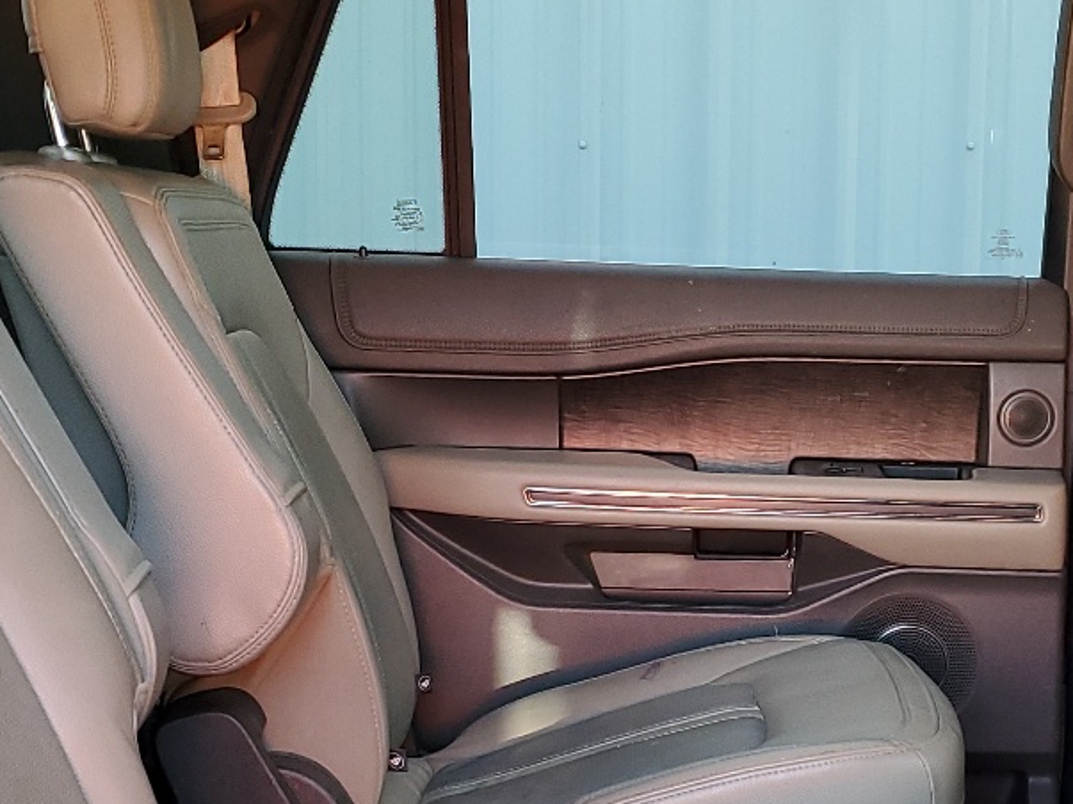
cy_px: 573
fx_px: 2138
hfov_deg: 27.9
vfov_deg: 21.2
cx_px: 765
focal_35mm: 69
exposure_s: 1/120
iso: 93
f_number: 1.5
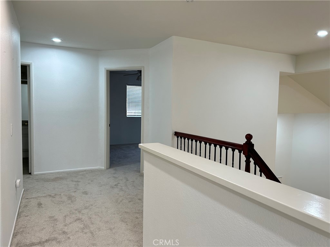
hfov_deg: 67.3
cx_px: 165
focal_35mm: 26
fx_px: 248
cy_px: 124
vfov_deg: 53.1
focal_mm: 5.7
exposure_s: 1/120
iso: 125
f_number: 1.5
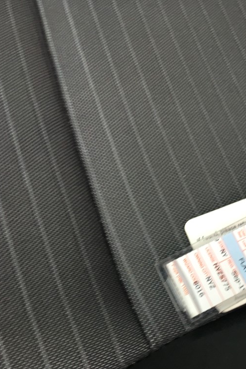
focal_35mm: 41
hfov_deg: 30.9
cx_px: 229
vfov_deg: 47.4
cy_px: 188
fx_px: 420
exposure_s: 1/30
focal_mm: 4.15
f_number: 2.2
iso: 32
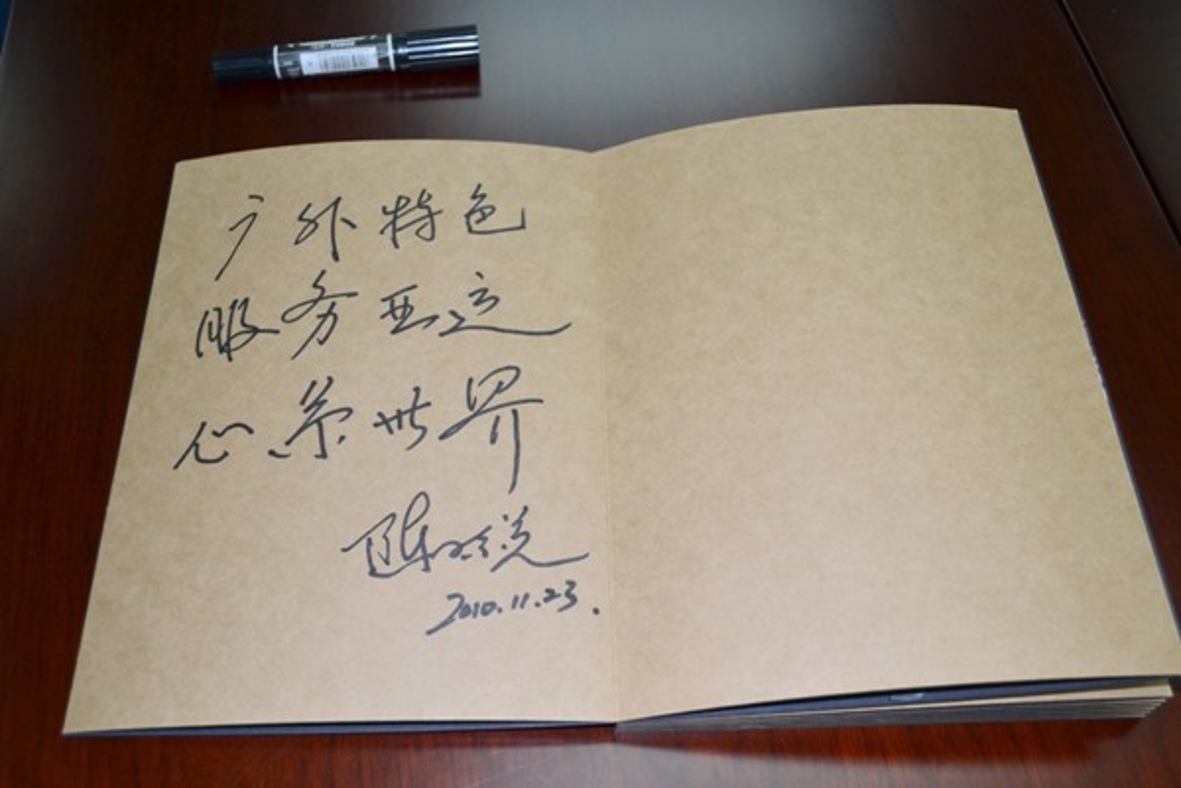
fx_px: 1181
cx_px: 590
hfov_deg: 53.1
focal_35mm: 36
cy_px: 394
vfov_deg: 36.9
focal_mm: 24
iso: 640
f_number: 4
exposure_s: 1/60
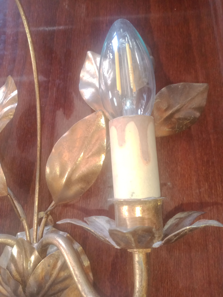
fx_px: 232
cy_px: 148
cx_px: 112
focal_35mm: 27
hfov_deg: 51.4
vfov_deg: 65.3
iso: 431
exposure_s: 1/33.3
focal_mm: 3.54
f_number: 2
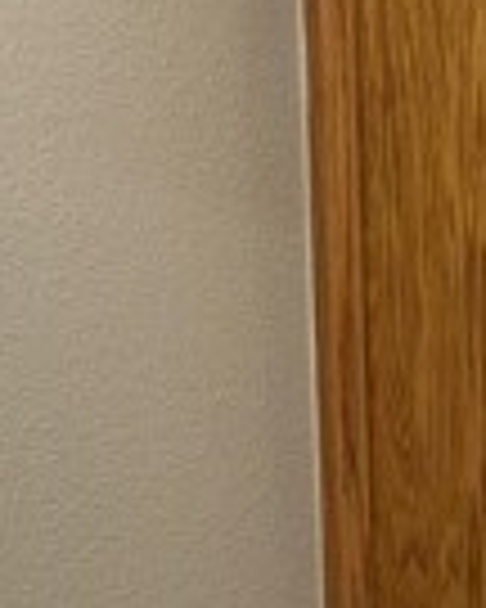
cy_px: 1630
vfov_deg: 11.1
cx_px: 598
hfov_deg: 11.4
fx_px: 2391
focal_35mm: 133
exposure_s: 1/60
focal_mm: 6.76
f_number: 1.78
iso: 125
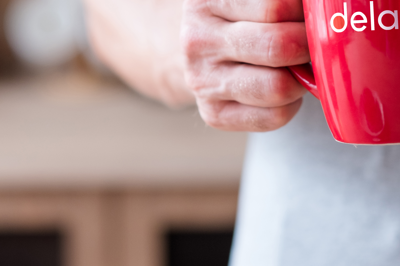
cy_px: 54
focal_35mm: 156
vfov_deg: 8.8
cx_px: 202
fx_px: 1733
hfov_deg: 13.2
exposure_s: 1/250
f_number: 2
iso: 400
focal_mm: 56
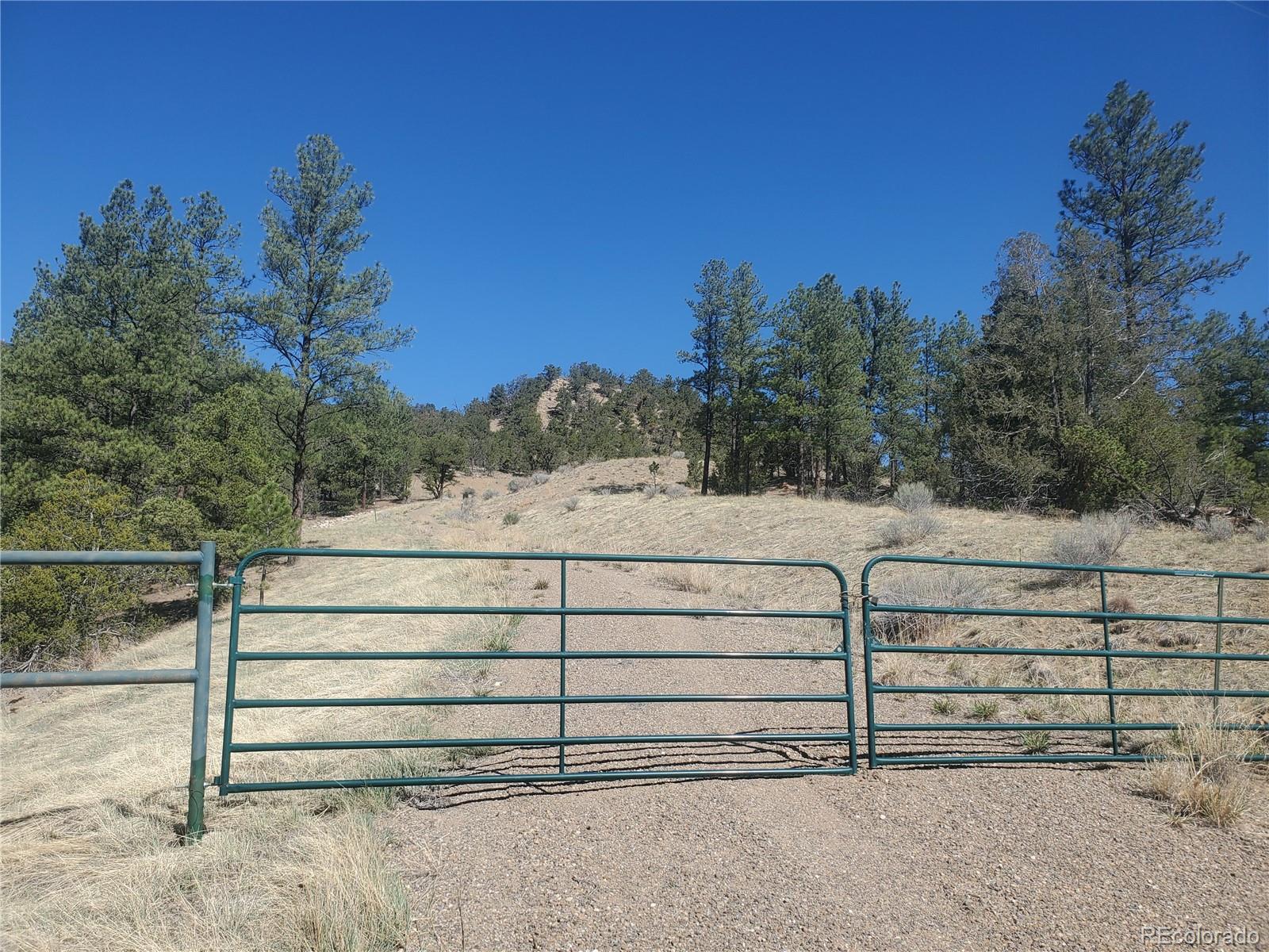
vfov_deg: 53.1
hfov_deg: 67.3
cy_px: 476
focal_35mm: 26
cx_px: 634
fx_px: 953
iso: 50
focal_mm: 4.3
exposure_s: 1/1488
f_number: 2.4
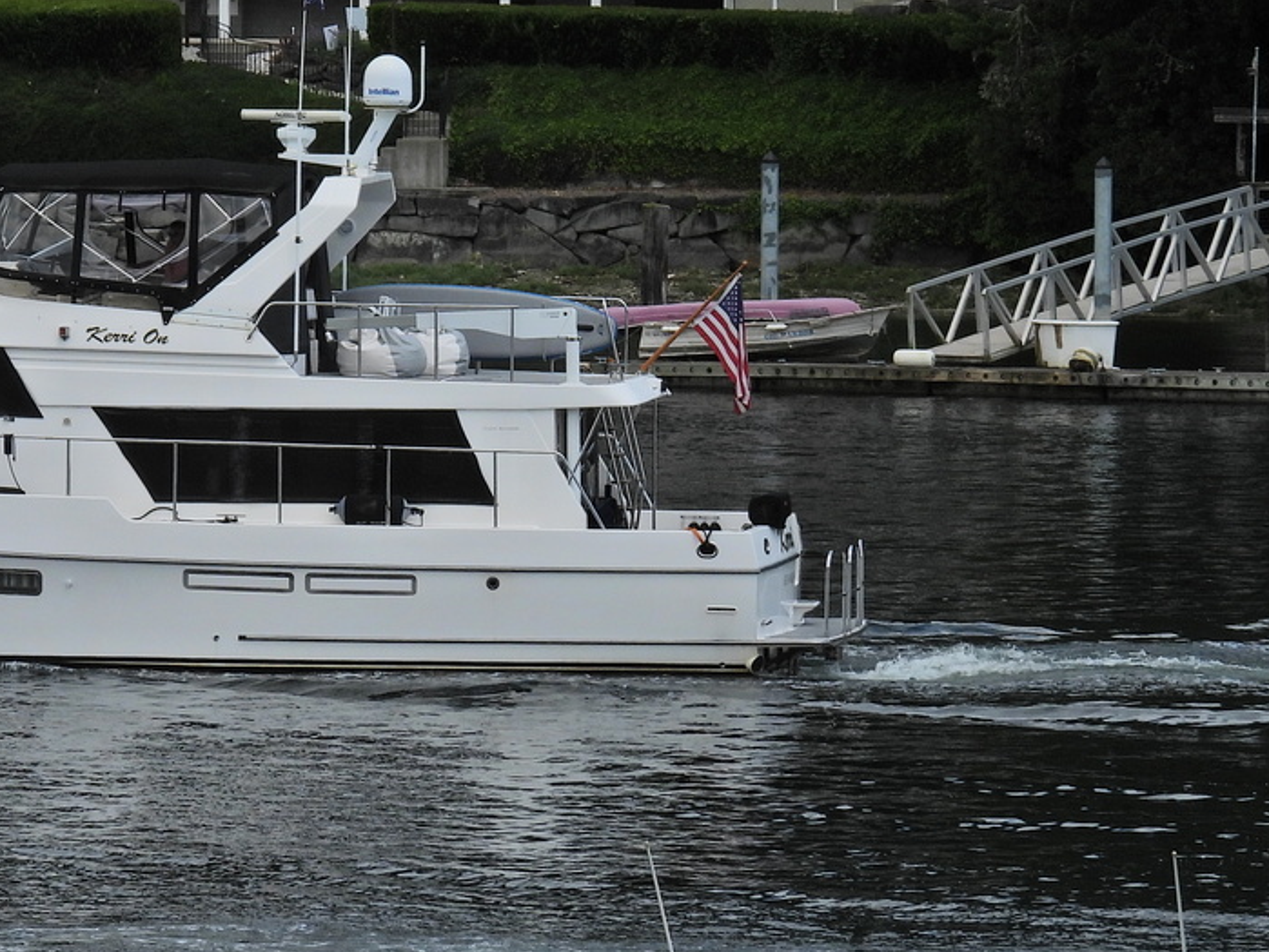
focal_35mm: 339
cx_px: 123
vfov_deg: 4.4
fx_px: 12425
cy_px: 260
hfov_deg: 5.8
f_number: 4.5
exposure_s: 1/1250
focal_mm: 33
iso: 100
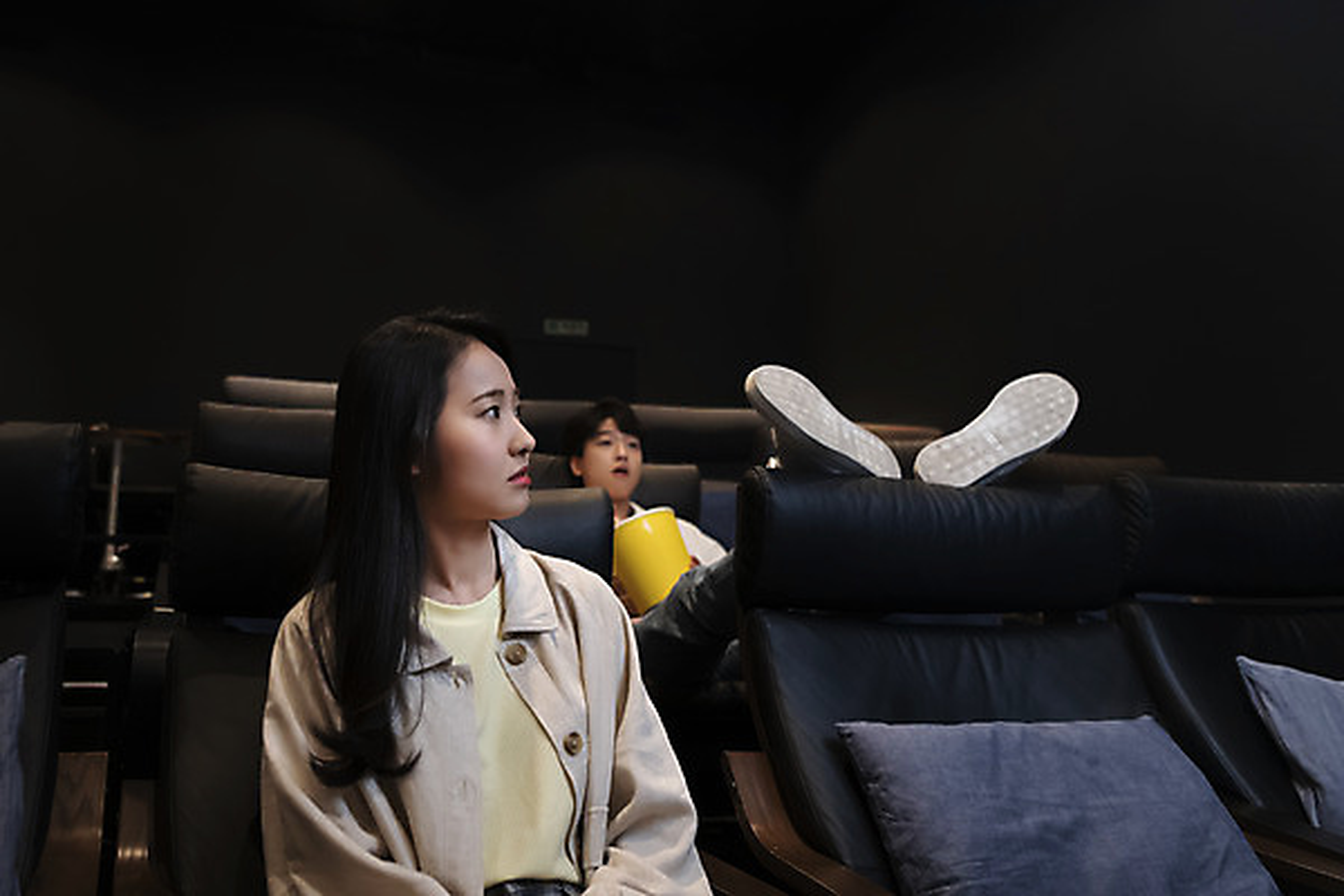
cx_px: 672
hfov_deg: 73.7
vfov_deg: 53.1
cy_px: 448
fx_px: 896
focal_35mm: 24
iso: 1250
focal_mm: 24
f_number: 2.8
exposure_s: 1/100
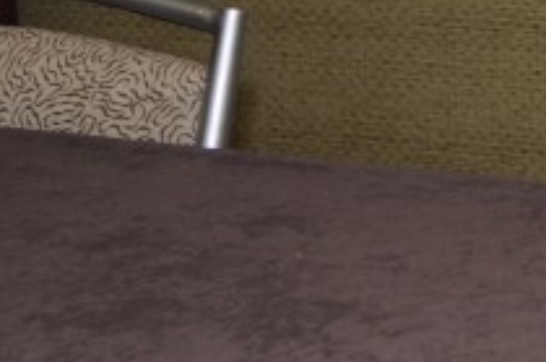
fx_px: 2754
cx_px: 1290
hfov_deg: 10.0
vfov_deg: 7.2
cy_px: -409
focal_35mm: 182
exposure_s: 1/60
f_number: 4
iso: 200
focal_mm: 22
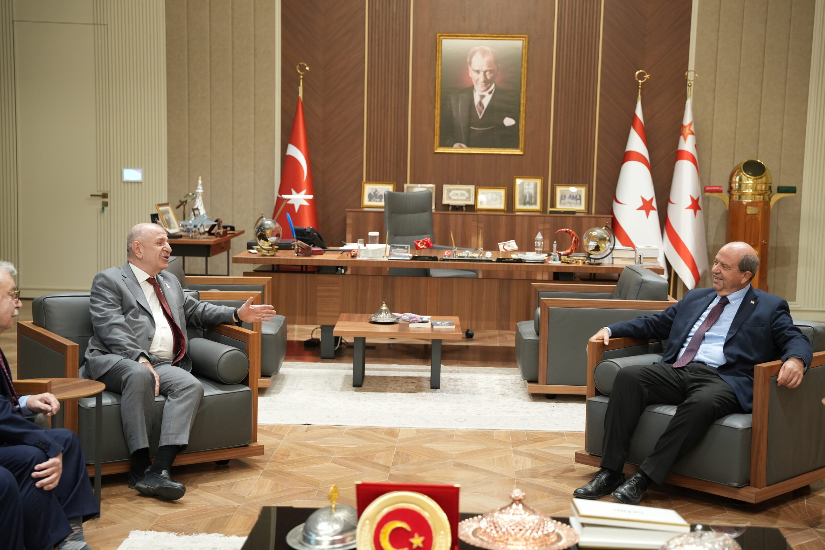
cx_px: 417
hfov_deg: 34.9
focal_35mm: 57
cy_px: 270
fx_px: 1311
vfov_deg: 23.7
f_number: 2.8
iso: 2000
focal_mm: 56.2
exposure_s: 1/160
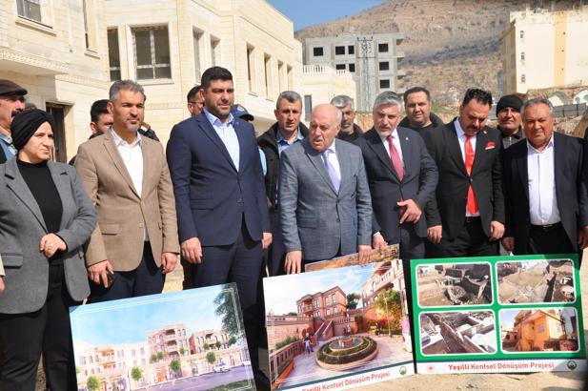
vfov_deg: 26.4
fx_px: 832
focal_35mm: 51
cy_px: 196
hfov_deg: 38.9
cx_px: 294
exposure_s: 1/400
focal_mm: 34
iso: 200
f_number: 10
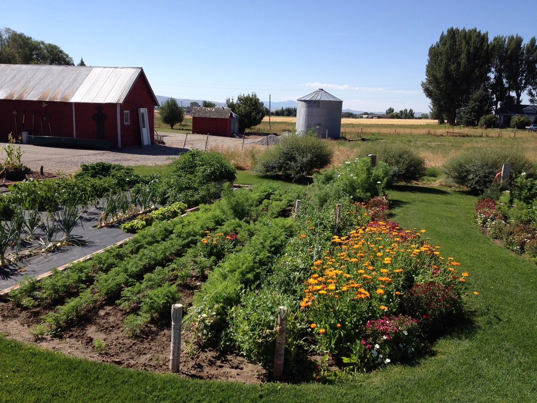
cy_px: 202
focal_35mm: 35
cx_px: 268
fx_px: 543
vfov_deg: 40.7
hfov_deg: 52.6
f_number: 2.4
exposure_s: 1/1727
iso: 50
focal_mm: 4.28
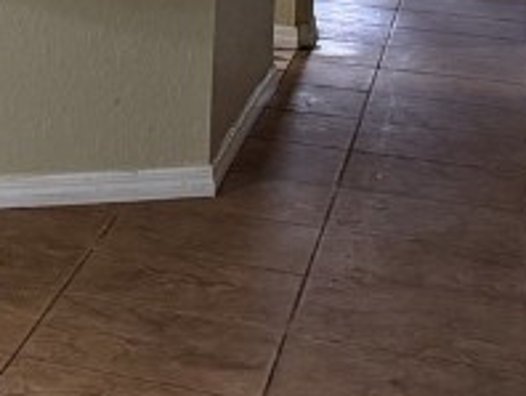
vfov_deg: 11.4
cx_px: -669
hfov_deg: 12.8
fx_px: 1887
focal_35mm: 124
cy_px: -245
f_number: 1.78
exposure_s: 1/60
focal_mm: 6.76
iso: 250
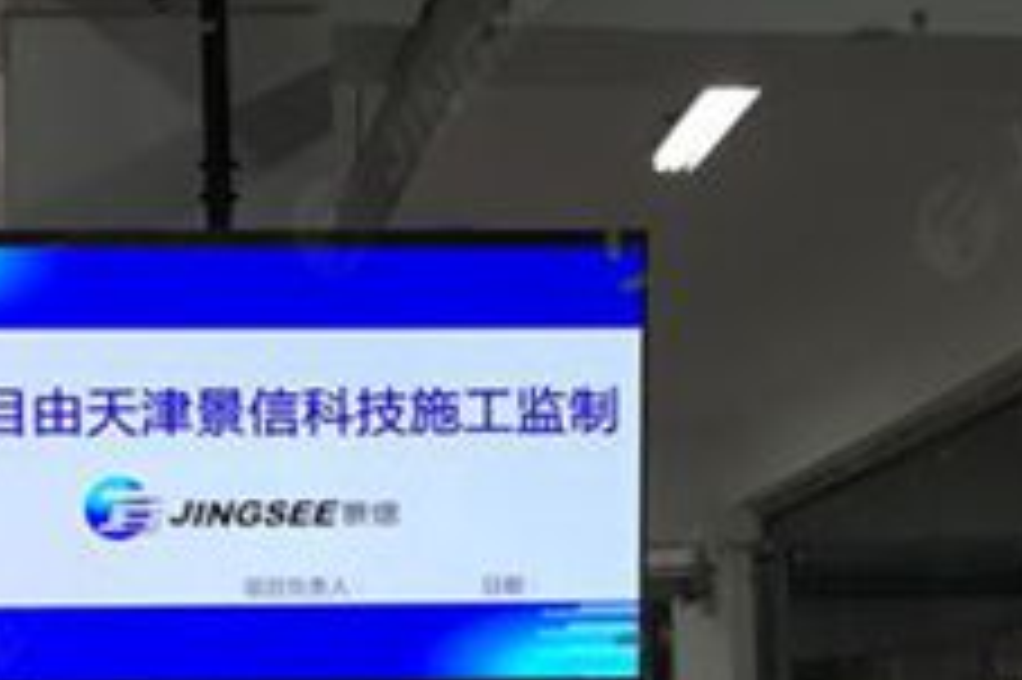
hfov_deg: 26.0
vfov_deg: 17.1
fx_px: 2184
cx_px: 266
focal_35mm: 77
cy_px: 745
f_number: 2.2
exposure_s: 1/40
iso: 32
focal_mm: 4.15
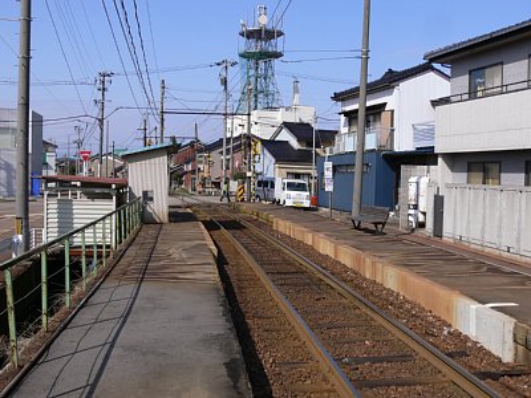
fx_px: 537
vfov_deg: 40.7
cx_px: 266
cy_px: 199
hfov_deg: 52.6
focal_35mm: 35
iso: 80
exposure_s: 1/500
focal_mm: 7.4
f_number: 5.6
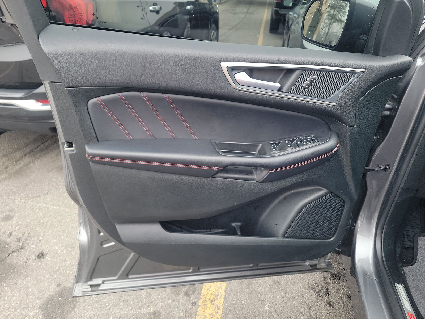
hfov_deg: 71.6
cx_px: 212
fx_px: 295
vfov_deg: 56.8
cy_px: 160
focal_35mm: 24
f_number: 1.8
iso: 100
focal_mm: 6.7
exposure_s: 1/59
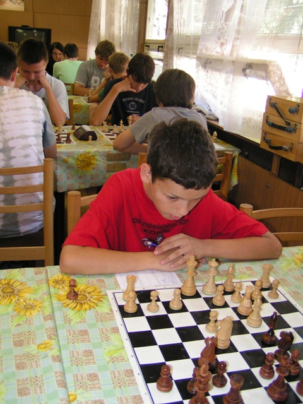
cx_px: 152
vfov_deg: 49.0
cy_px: 202
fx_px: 443
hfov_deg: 37.7
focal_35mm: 38
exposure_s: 1/40
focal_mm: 5.8
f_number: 2.8
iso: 200
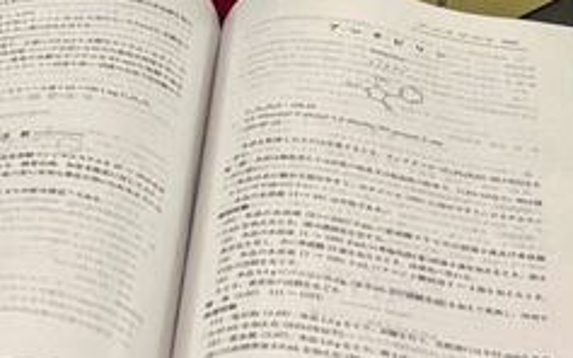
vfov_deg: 8.6
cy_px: -135
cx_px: 232
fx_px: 2326
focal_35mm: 149
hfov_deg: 14.0
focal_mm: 6
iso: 250
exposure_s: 1/50
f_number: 2
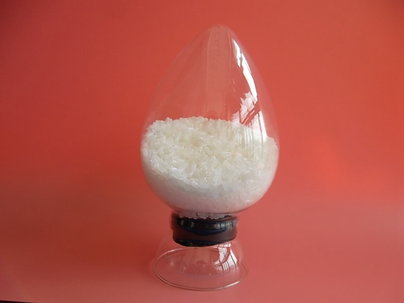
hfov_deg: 65.3
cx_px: 202
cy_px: 152
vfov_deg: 51.4
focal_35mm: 27
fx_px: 315
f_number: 3.5
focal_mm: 4.9
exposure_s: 1/125
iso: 80
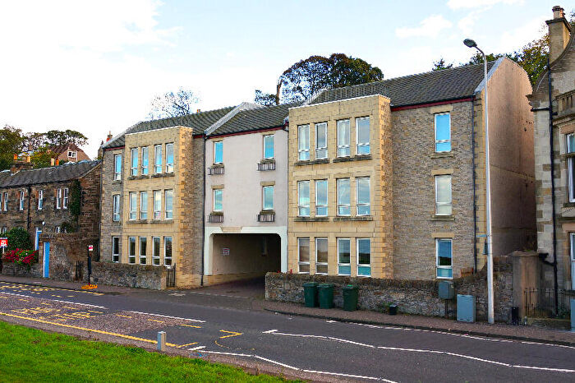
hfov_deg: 51.3
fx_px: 599
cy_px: 192
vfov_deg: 35.5
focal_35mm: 38
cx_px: 288
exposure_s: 1/125
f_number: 8
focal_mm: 25
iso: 100
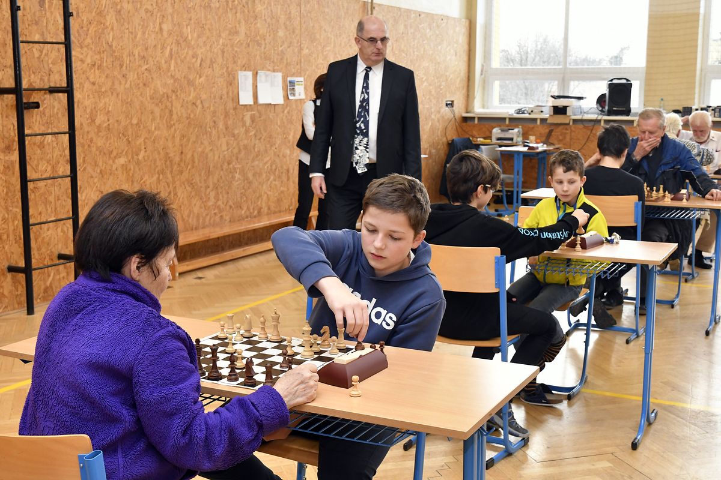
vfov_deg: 29.9
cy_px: 240
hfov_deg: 43.6
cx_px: 360
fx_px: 901
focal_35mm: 45
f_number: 6.3
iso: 2000
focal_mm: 30
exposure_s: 1/125
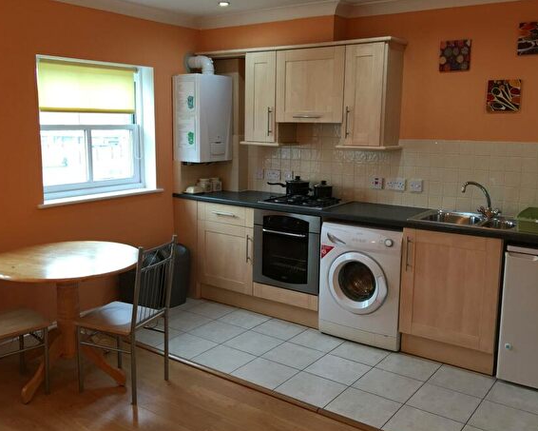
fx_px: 557
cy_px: 218
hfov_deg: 51.5
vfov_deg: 42.2
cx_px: 245
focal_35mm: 35
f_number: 2.2
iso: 32
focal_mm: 4.15
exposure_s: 1/17
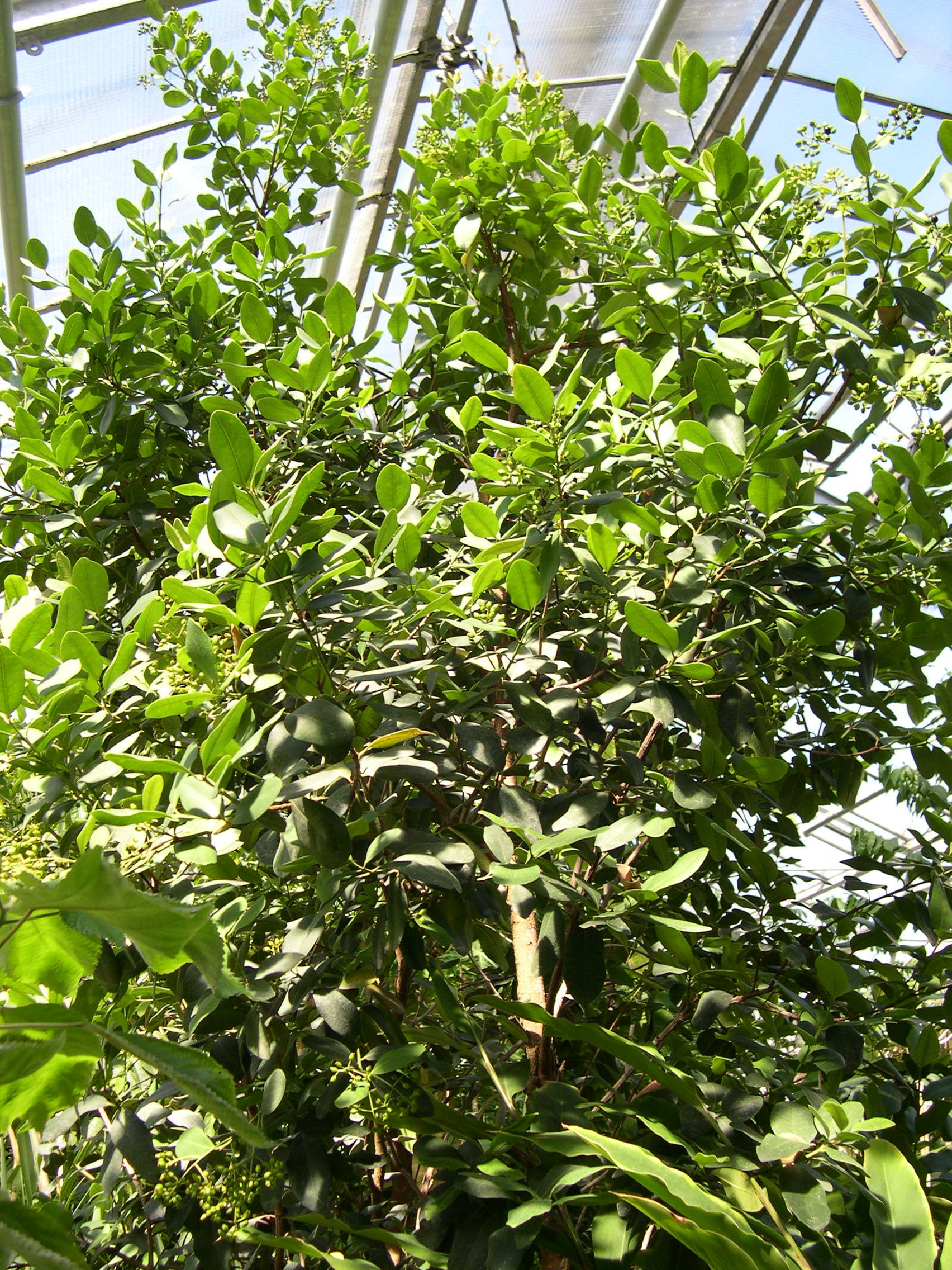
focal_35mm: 38
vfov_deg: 49.0
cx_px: 476
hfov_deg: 37.7
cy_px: 635
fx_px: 1393
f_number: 2.8
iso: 100
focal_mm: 8
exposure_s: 1/216
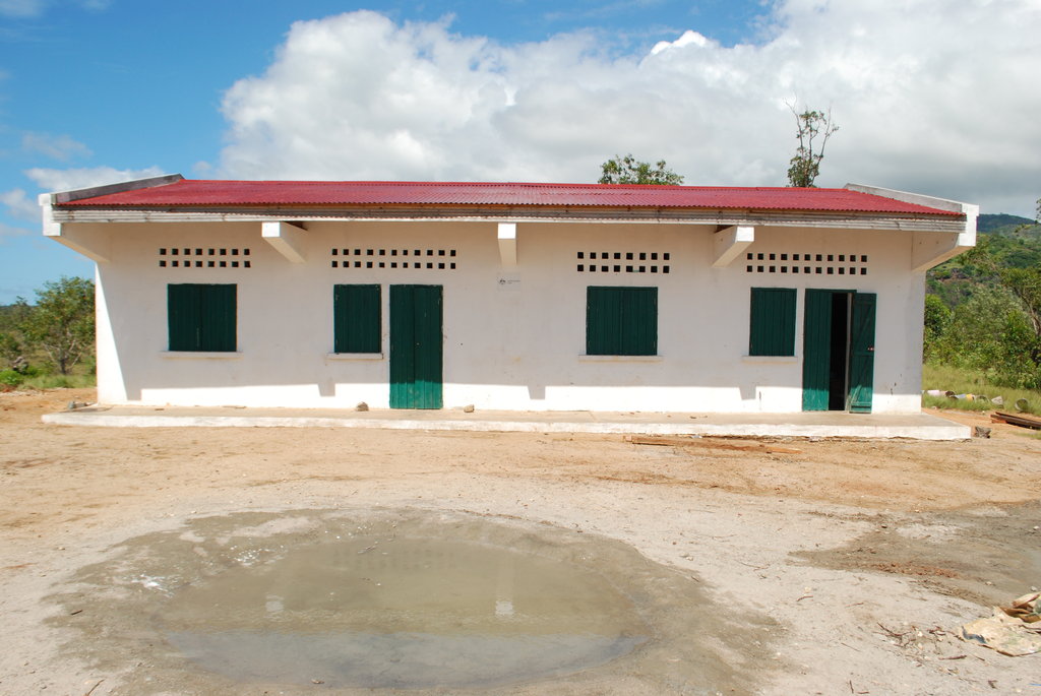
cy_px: 348
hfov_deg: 67.3
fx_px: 782
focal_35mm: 27
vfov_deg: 48.0
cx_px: 520
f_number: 10
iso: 200
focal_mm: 18
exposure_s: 1/400
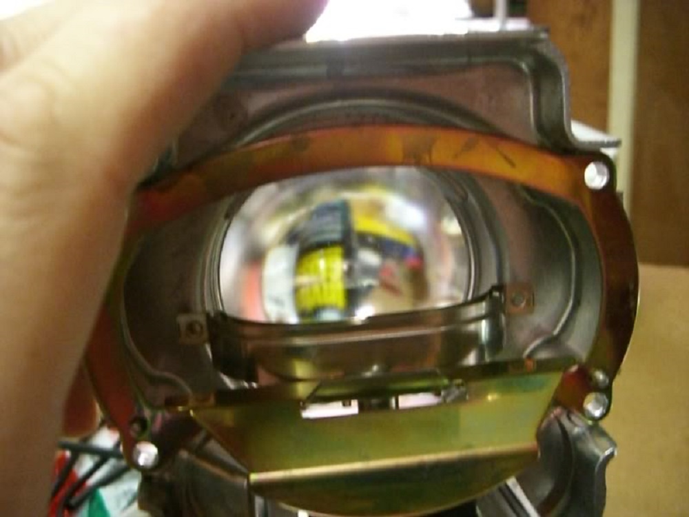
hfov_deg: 49.0
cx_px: 344
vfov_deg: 37.7
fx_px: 756
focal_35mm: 38
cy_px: 258
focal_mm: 6.2
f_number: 2.7
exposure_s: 1/30
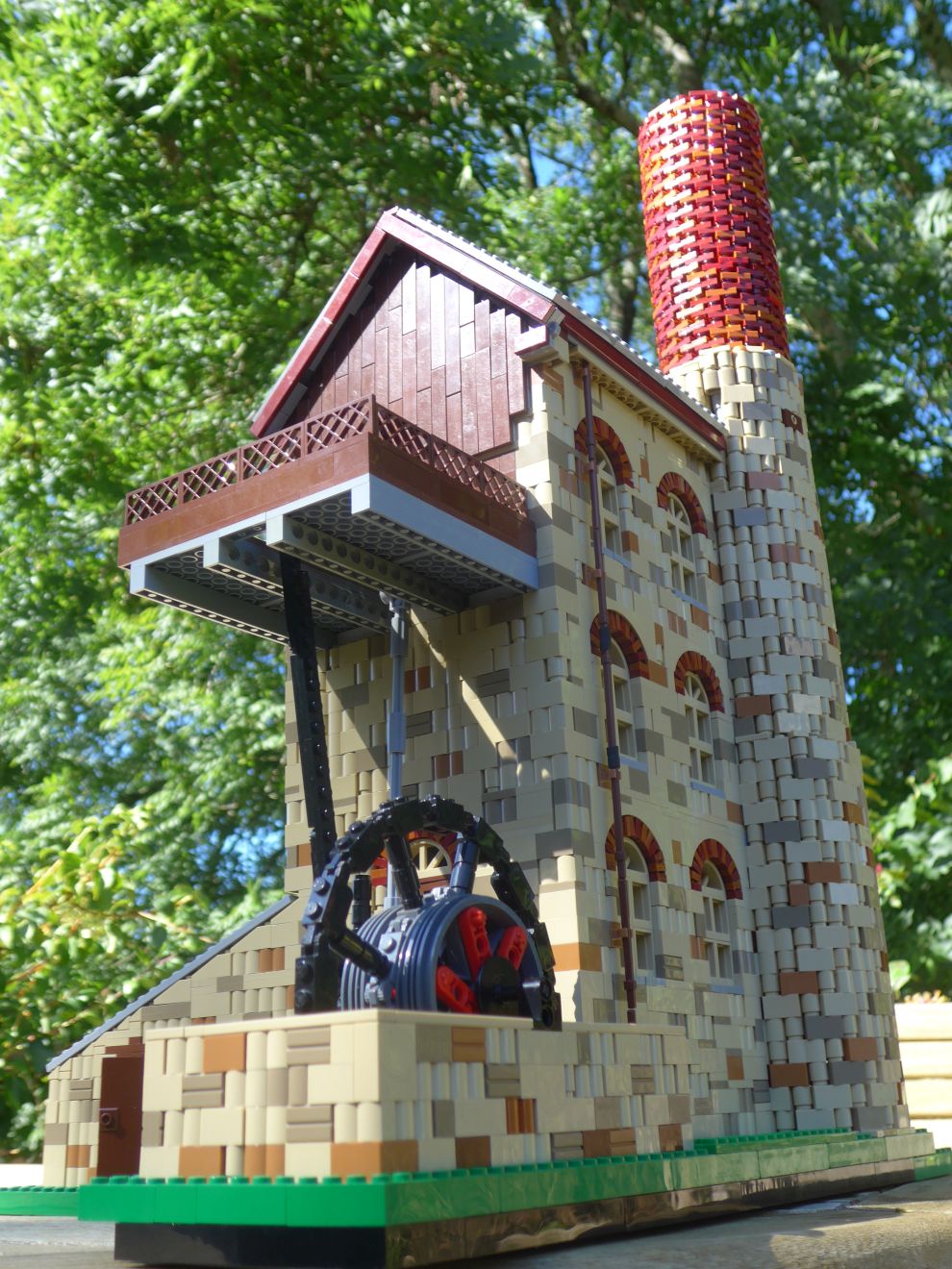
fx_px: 1430
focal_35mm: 39
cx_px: 476
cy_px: 634
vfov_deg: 47.9
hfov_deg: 36.8
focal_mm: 8
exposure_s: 1/320
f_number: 2.8
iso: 80
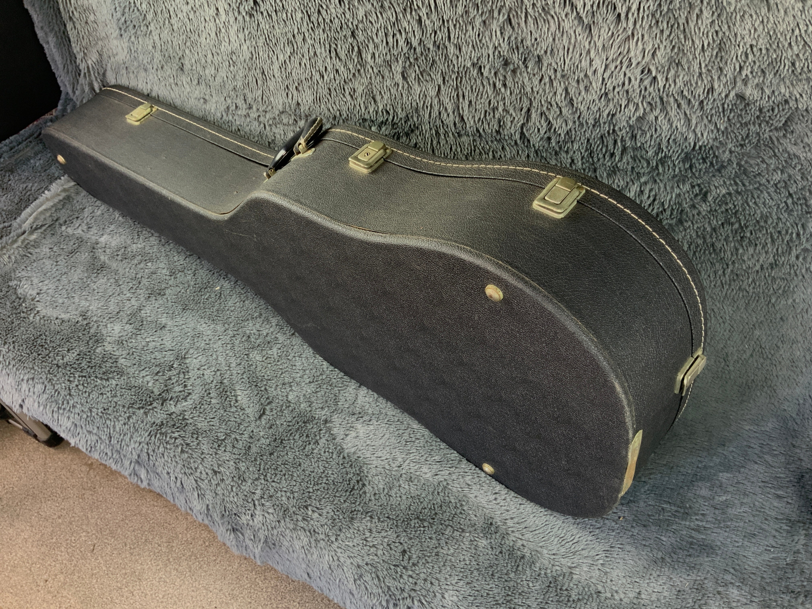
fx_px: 680
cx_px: 406
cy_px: 304
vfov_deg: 48.2
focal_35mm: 29
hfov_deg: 61.7
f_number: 1.8
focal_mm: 3
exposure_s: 1/60
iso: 125
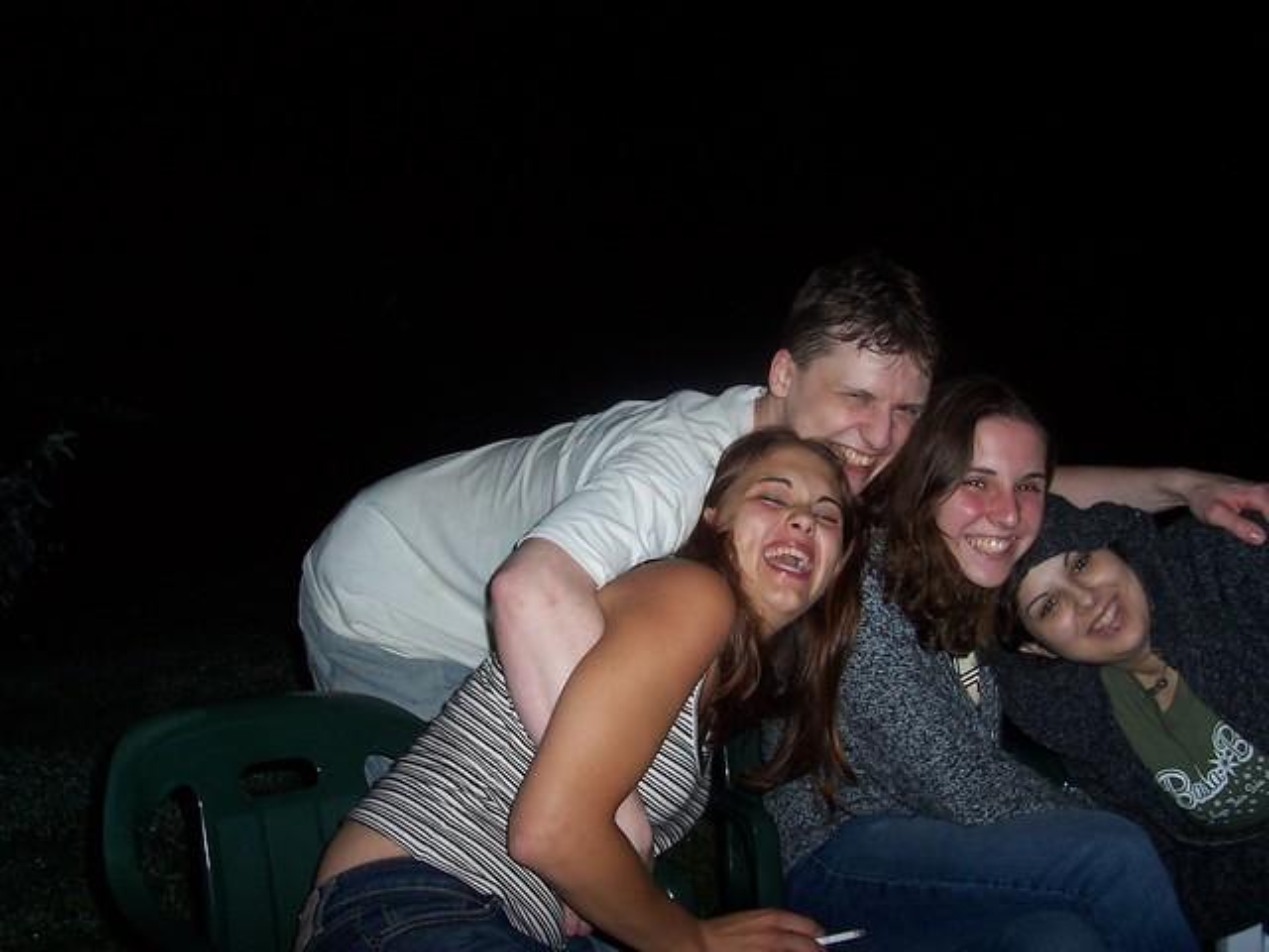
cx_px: 634
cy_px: 476
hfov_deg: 50.1
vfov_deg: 38.7
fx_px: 1356
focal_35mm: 37
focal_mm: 5.6
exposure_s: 1/60
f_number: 2.8
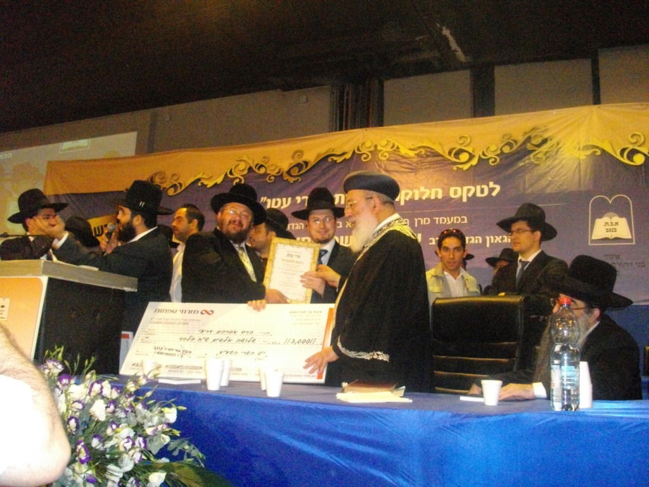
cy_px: 244
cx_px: 324
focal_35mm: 31
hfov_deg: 58.4
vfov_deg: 45.4
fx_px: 581
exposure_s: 1/50
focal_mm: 5.7
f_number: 2.9
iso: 857
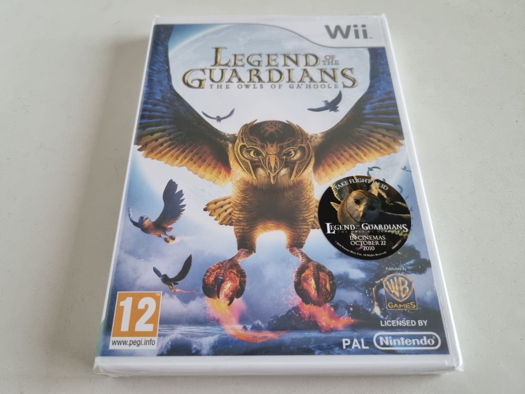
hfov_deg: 67.3
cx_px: 262
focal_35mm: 26
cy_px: 197
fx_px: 394
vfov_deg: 53.1
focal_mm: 5.4
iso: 400
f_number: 1.8
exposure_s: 1/50
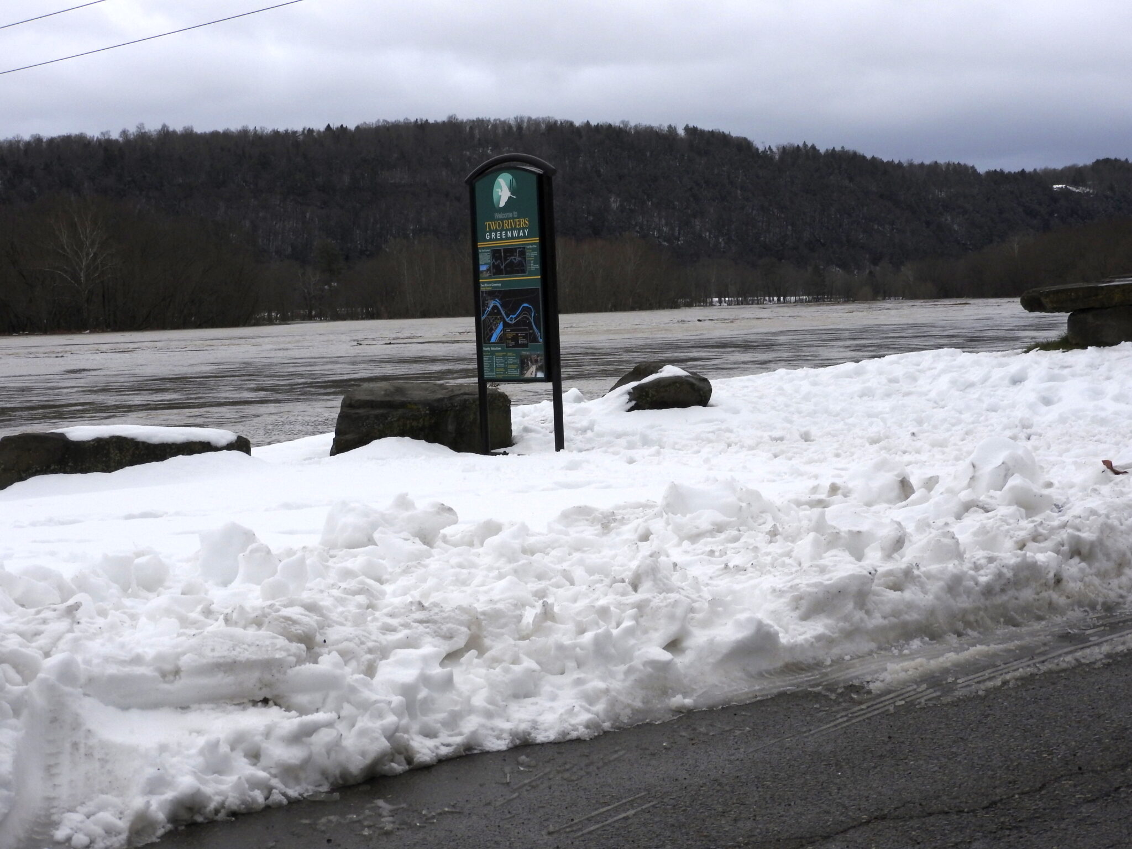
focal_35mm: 65
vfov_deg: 22.6
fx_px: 2126
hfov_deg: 29.8
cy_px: 424
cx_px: 566
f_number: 4.2
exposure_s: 1/1000
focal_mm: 11.6
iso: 100
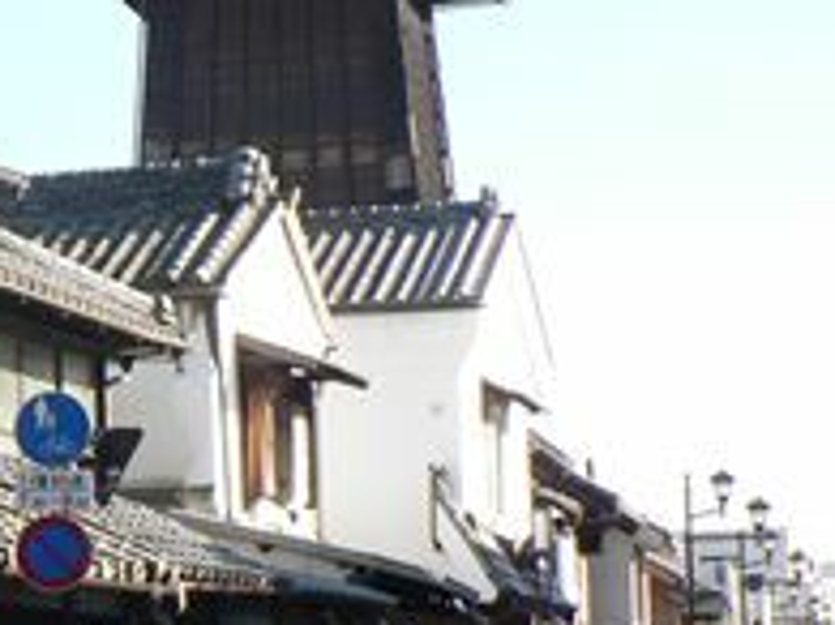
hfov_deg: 15.4
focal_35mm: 118
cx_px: -437
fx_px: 2845
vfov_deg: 12.5
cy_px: 270
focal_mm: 6
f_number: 4
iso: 80
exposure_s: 1/160
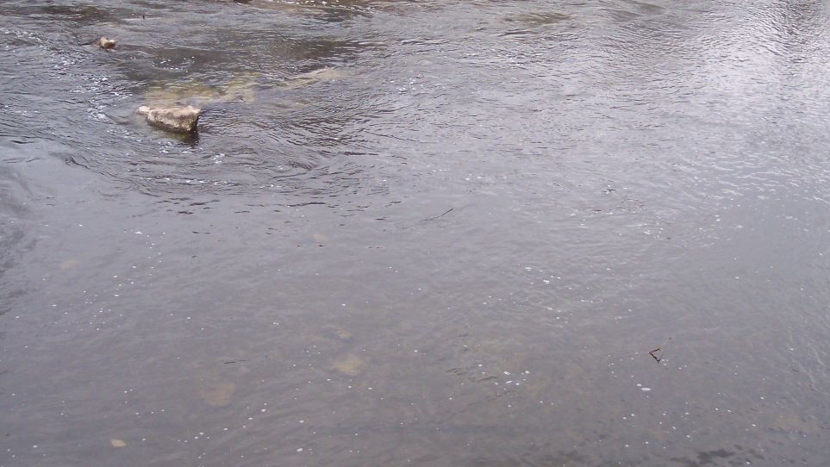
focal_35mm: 55
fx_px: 1211
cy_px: 96
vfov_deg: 21.6
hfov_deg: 37.8
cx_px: 441
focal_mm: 8
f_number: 2.8
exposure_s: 1/500
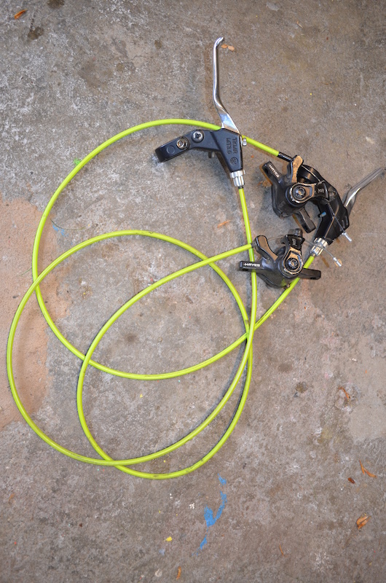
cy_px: 292
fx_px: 485
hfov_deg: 43.4
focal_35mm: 30
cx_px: 193
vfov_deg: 62.0
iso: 800
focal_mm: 20
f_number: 3.8
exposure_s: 1/60
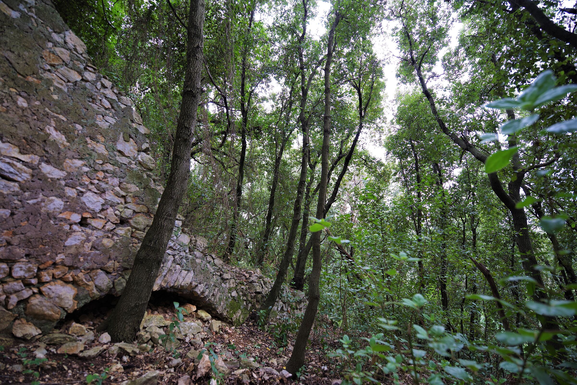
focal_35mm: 15
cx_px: 288
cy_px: 192
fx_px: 240
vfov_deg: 77.4
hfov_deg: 100.4
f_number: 2.8
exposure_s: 1/15
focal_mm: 15
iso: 100
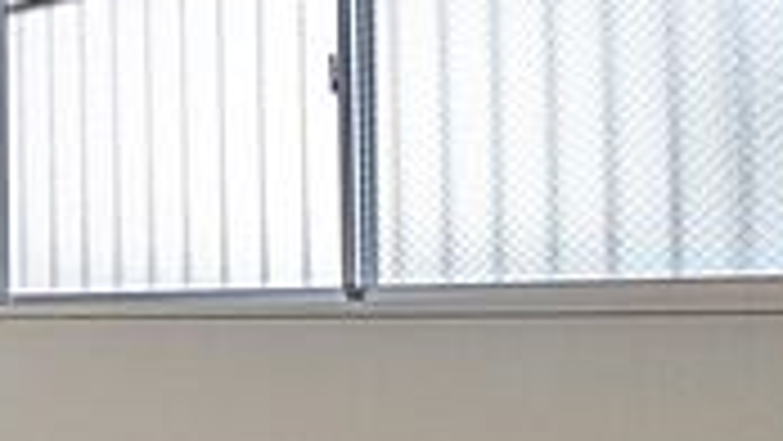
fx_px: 1163
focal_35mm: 56
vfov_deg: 21.4
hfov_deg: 29.8
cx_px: -234
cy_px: 288
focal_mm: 1.83
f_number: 2.2
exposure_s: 1/135
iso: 49
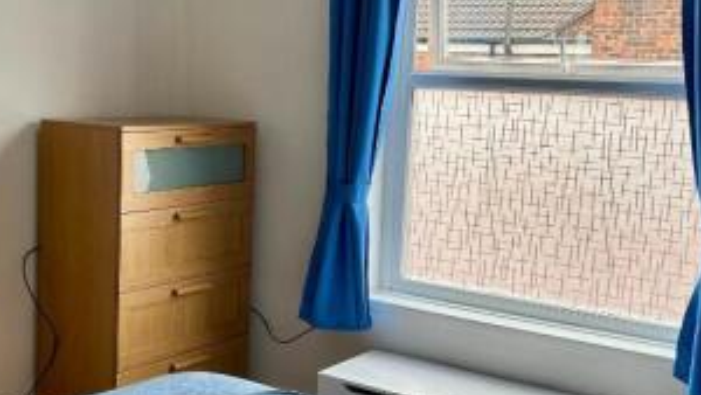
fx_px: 1023
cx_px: 232
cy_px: 209
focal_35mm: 55
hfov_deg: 37.4
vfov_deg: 21.9
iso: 40
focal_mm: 5.7
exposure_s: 1/279
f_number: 1.5
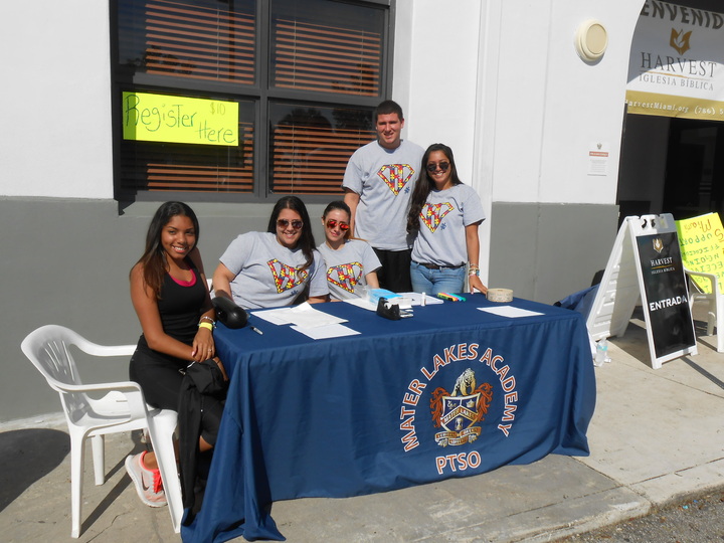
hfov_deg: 60.0
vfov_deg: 46.8
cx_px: 362
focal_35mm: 30
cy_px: 272
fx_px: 627
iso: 80
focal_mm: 5.3
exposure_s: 1/2000
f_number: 3.8
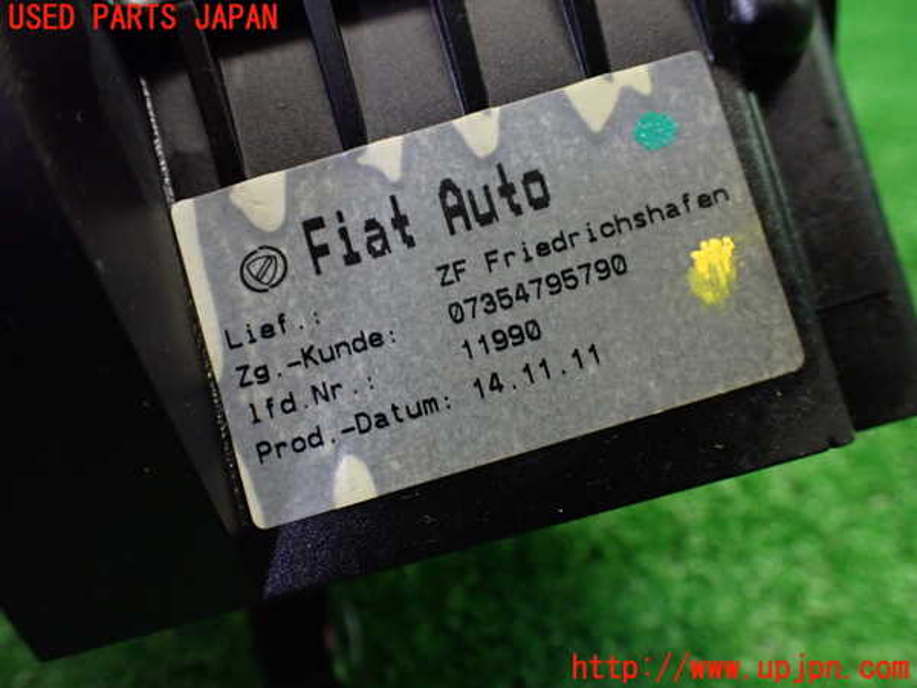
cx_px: 458
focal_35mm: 30
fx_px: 795
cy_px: 344
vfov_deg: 46.8
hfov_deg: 60.0
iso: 800
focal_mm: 5.4
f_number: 2.3
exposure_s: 1/125
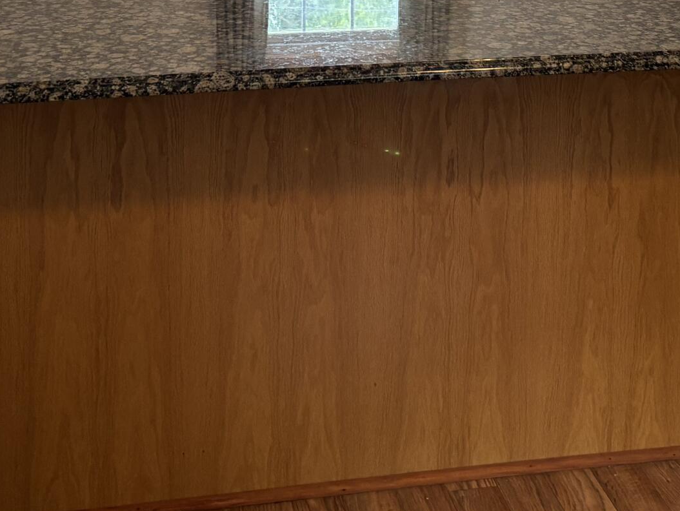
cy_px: -140
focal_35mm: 74
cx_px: 405
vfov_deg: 18.6
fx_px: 1454
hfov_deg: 26.3
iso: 125
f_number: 1.6
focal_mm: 5.96
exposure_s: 1/60
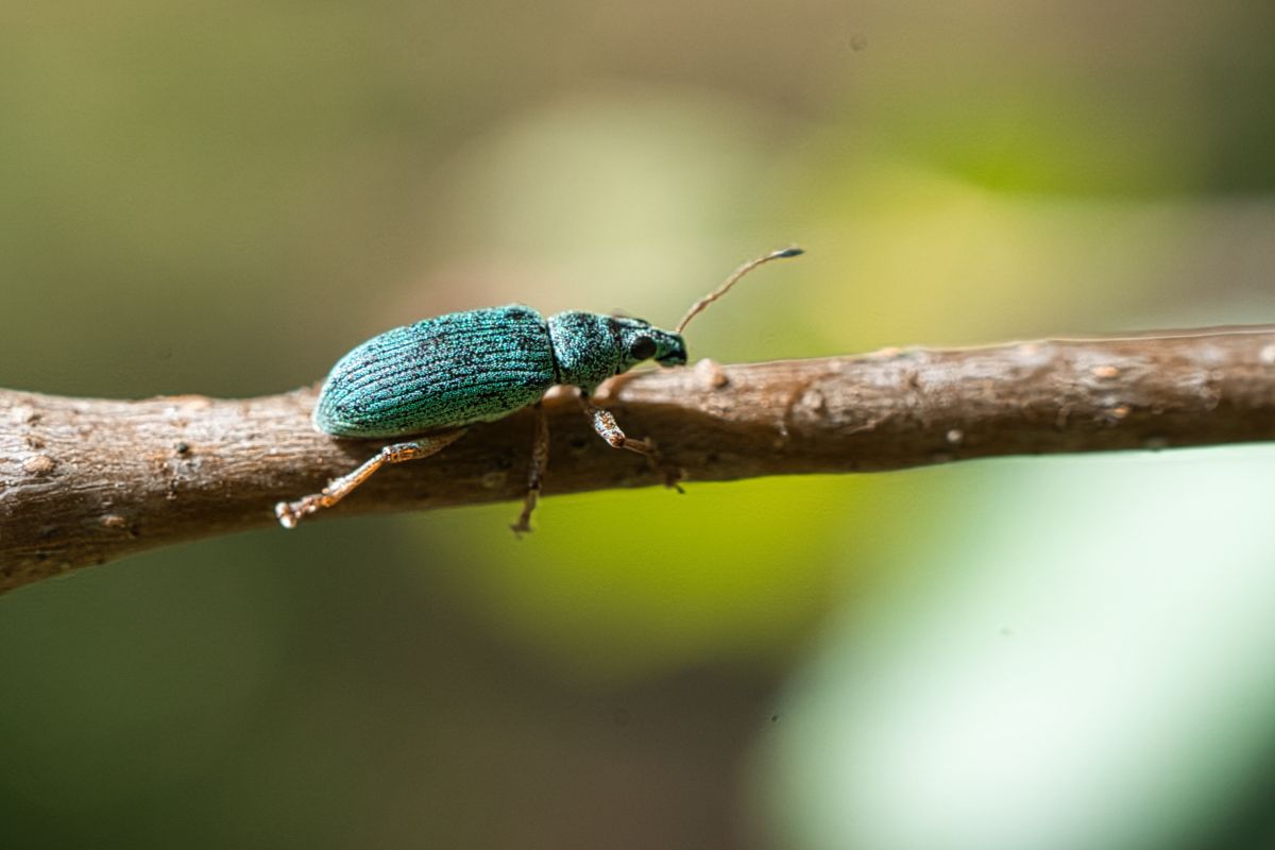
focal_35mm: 50
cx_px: 638
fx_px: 1771
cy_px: 425
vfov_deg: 27.0
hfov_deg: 39.6
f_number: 6.3
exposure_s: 1/100
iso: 400
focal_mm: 50
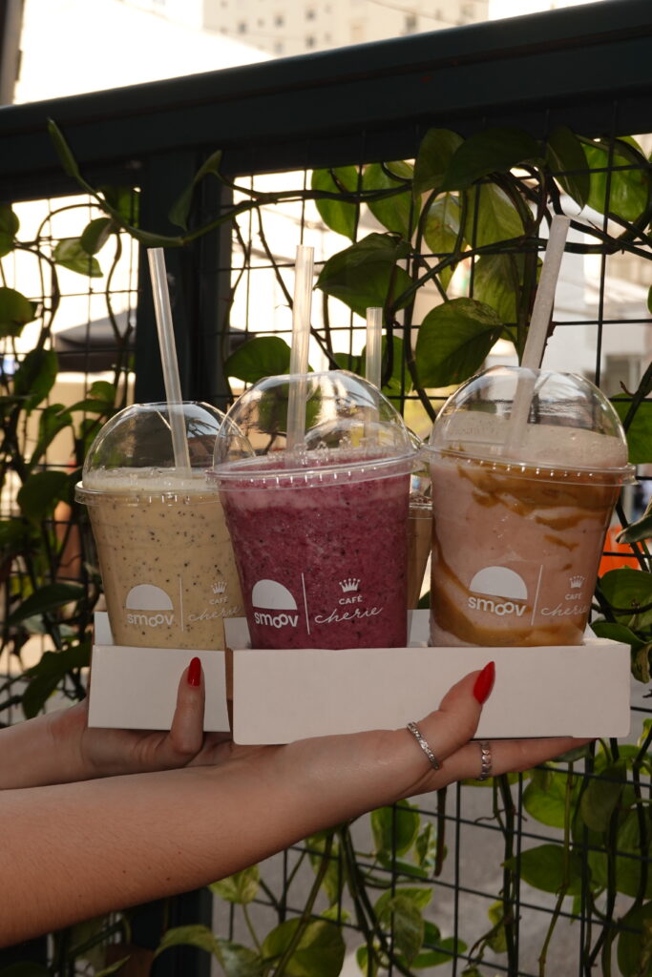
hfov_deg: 28.1
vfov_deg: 41.1
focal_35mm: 48
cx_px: 326
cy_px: 488
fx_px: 1303
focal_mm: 18.24
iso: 100
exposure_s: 1/200
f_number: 4
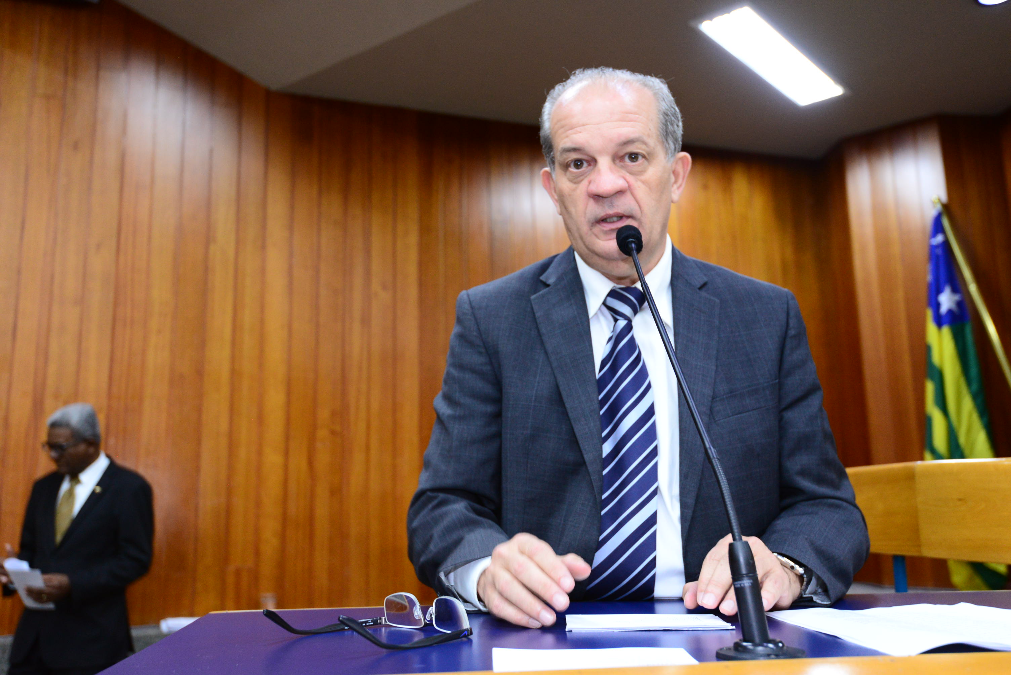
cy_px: 338
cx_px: 506
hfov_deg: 54.4
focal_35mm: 35
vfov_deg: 37.9
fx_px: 983
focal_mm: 35
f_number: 4.5
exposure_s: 1/60
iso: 2500
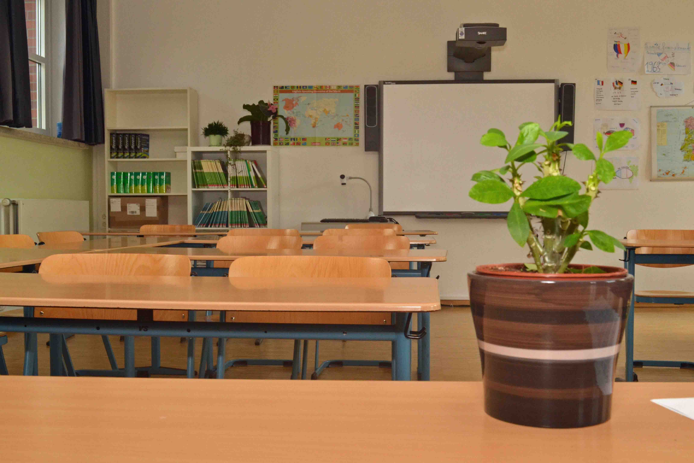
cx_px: 347
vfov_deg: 34.2
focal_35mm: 39
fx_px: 752
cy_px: 232
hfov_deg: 49.6
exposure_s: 1/80
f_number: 14
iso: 800
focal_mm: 26
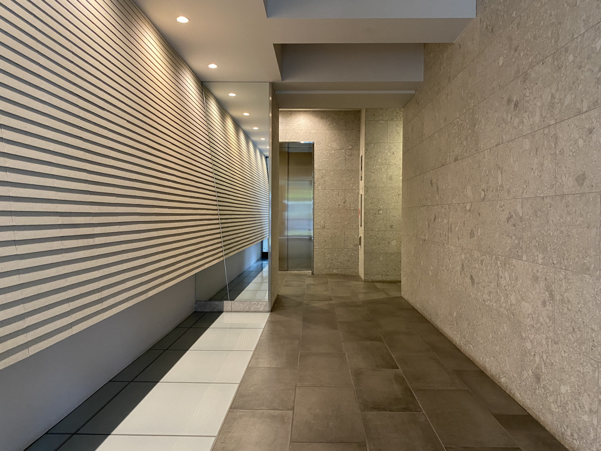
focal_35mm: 26
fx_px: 451
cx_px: 300
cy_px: 226
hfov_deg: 67.3
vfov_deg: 53.1
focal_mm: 4.25
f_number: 1.8
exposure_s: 1/60
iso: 320
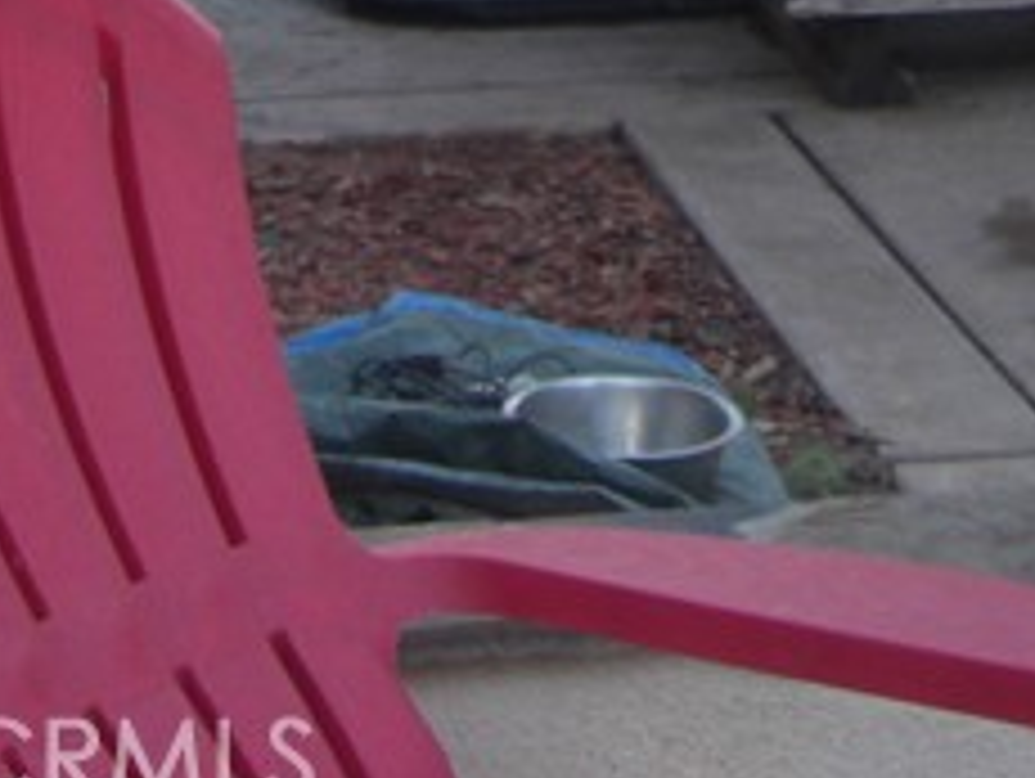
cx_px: 720
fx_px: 5058
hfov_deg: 11.7
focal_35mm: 169
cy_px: -904
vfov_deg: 8.3
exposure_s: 1/80
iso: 100
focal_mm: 7.9
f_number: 2.8
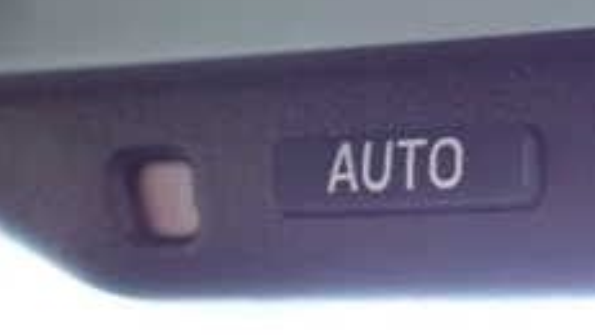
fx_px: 1341
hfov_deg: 24.4
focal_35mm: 85
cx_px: 520
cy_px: 106
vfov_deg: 14.2
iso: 800
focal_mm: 5.4
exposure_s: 1/40
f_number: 2.3
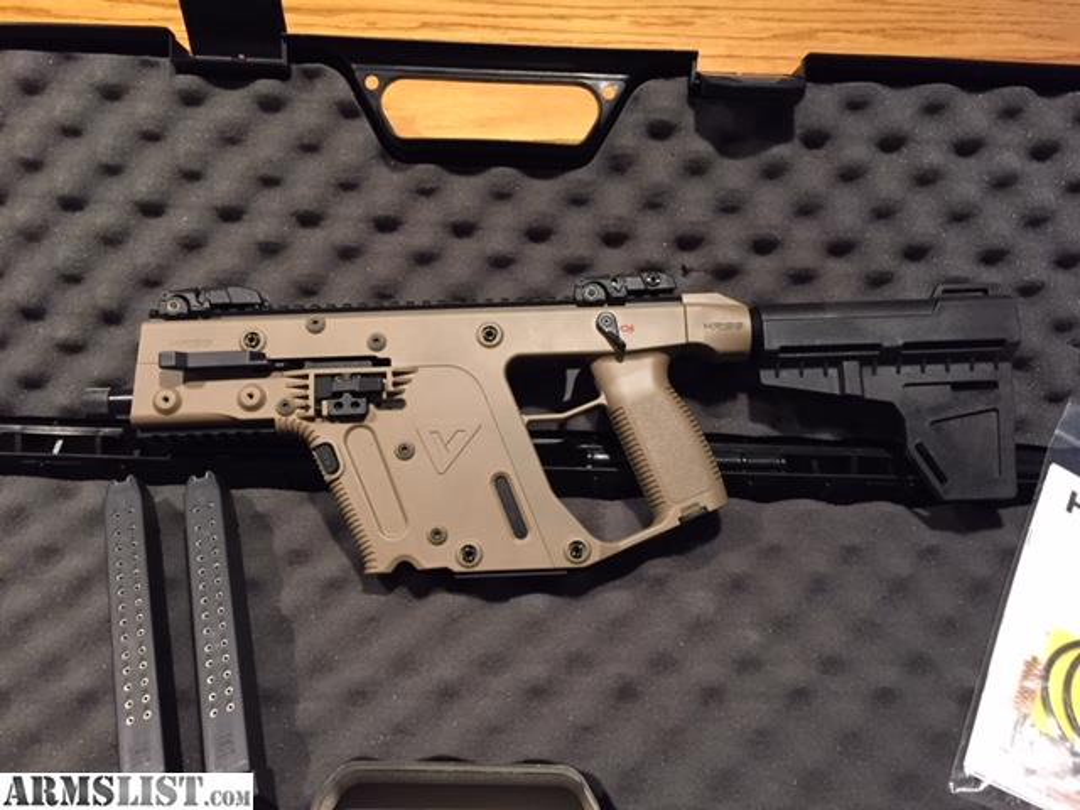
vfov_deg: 48.2
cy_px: 405
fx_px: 905
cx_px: 540
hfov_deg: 61.7
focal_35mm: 29
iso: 250
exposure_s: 1/30
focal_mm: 4.15
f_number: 2.2
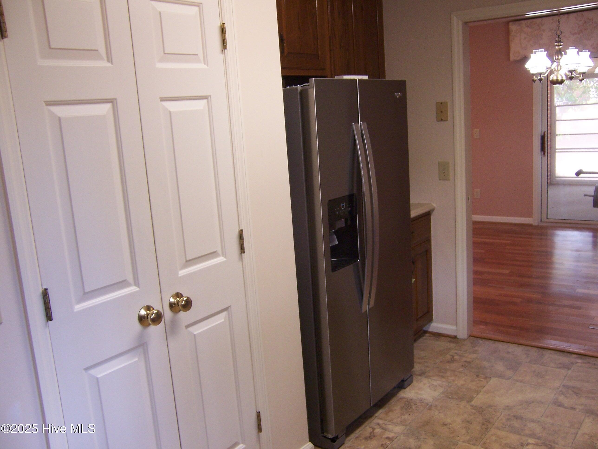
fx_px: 570
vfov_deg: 42.9
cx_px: 299
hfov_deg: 55.4
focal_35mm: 33
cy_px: 224
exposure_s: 1/15
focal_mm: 5.5
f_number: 3.4
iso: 140
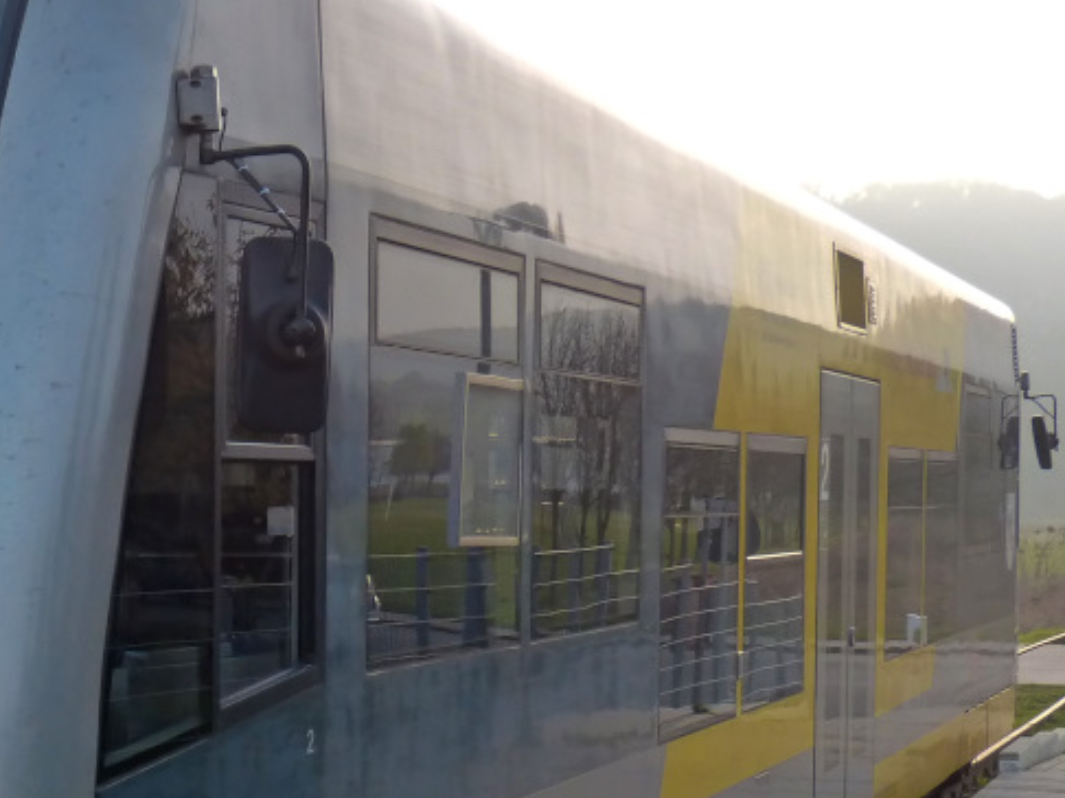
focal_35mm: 74
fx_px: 2276
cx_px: 68
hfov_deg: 25.4
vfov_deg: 19.6
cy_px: 694
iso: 160
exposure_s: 1/160
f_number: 4
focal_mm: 5.3
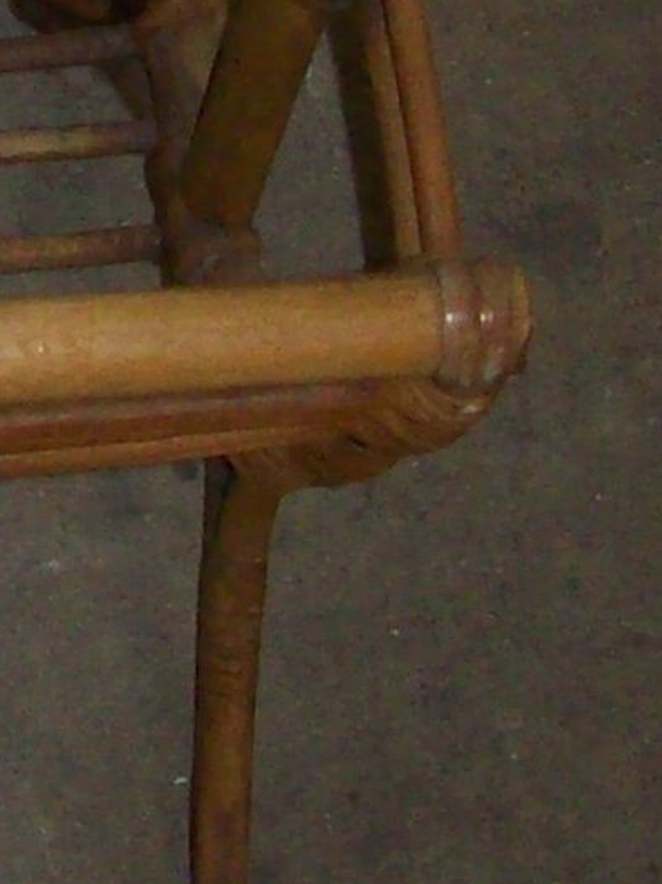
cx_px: -754
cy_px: -627
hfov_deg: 7.3
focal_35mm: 195
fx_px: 4976
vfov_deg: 9.7
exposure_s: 1/64
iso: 200
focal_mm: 6
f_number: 2.7
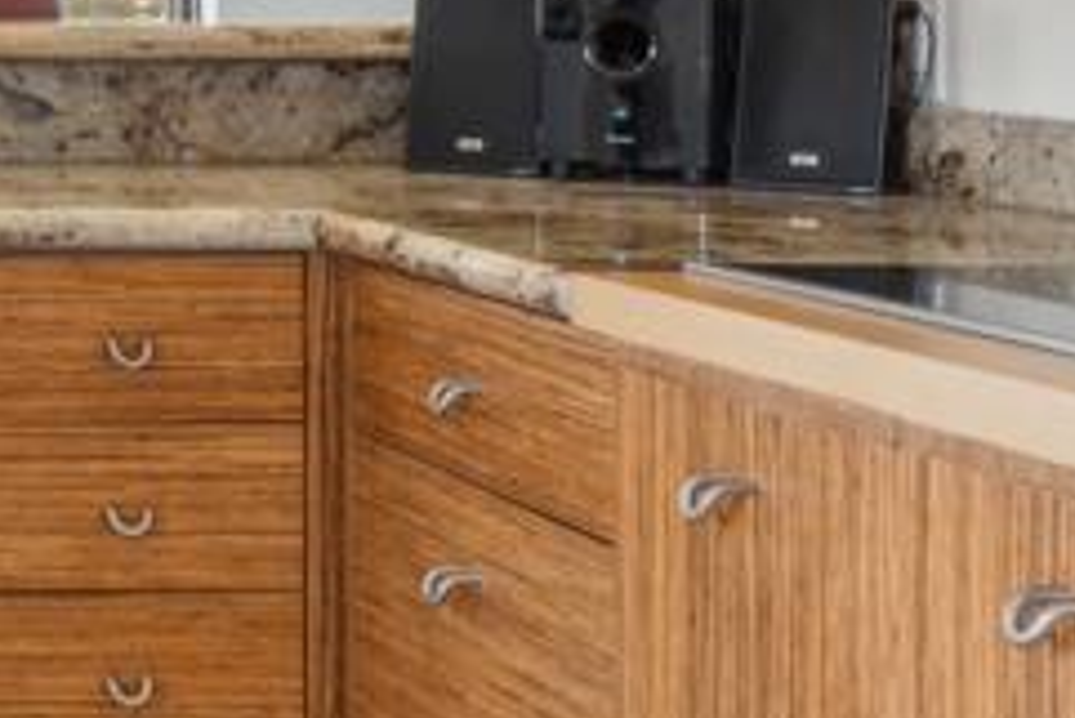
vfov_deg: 13.2
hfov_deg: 17.4
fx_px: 3027
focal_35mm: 101
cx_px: -687
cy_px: -100
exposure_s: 1/30
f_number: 8
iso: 400
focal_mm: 18.8
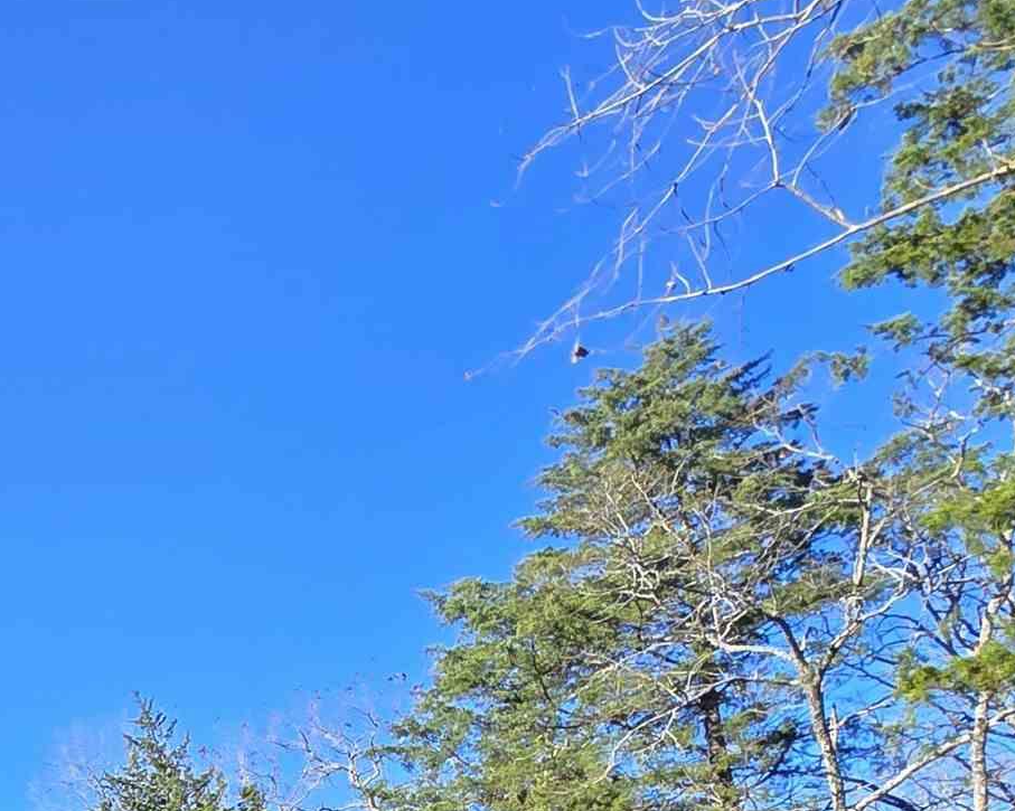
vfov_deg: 28.7
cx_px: -486
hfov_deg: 28.7
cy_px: 1048
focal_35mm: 43
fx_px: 1291
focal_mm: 2.2
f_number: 2.2
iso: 50
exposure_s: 1/779
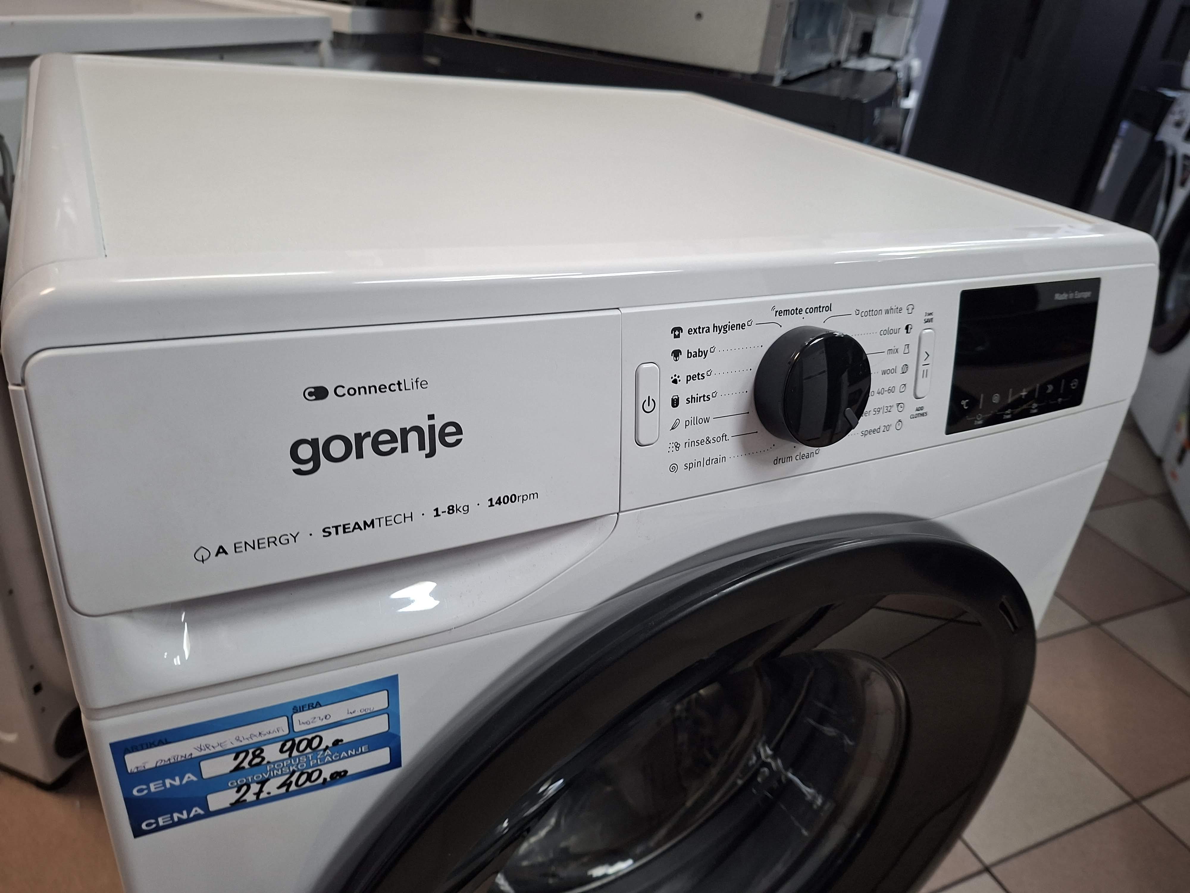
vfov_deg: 58.9
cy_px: 446
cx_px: 595
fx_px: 791
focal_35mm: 23
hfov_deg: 73.9
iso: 200
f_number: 1.8
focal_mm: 5.54
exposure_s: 1/50
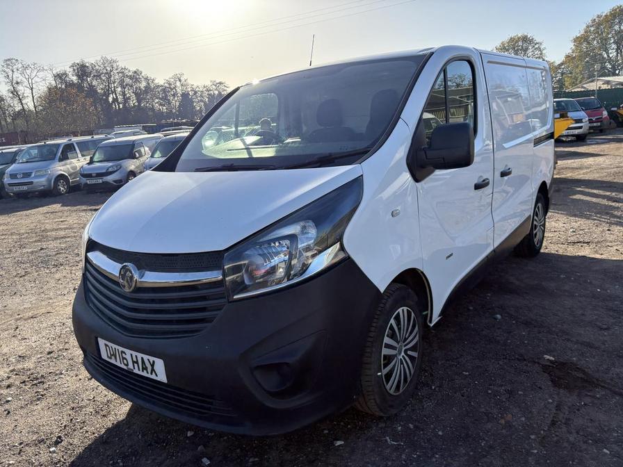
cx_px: 312
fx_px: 468
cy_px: 234
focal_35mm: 26
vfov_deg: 53.1
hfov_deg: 67.3
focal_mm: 5.96
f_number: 1.6
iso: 50
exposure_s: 1/1706
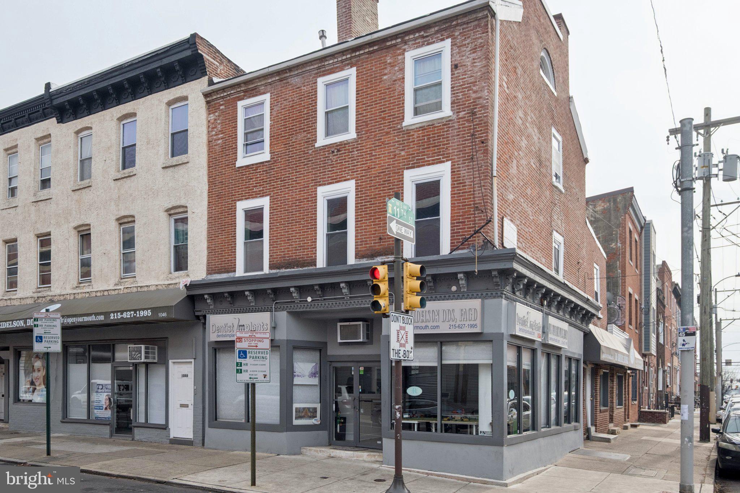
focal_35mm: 26
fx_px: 534
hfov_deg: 69.4
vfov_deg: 49.5
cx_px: 370
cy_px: 246
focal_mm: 17.4
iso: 250
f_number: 8
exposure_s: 1/180
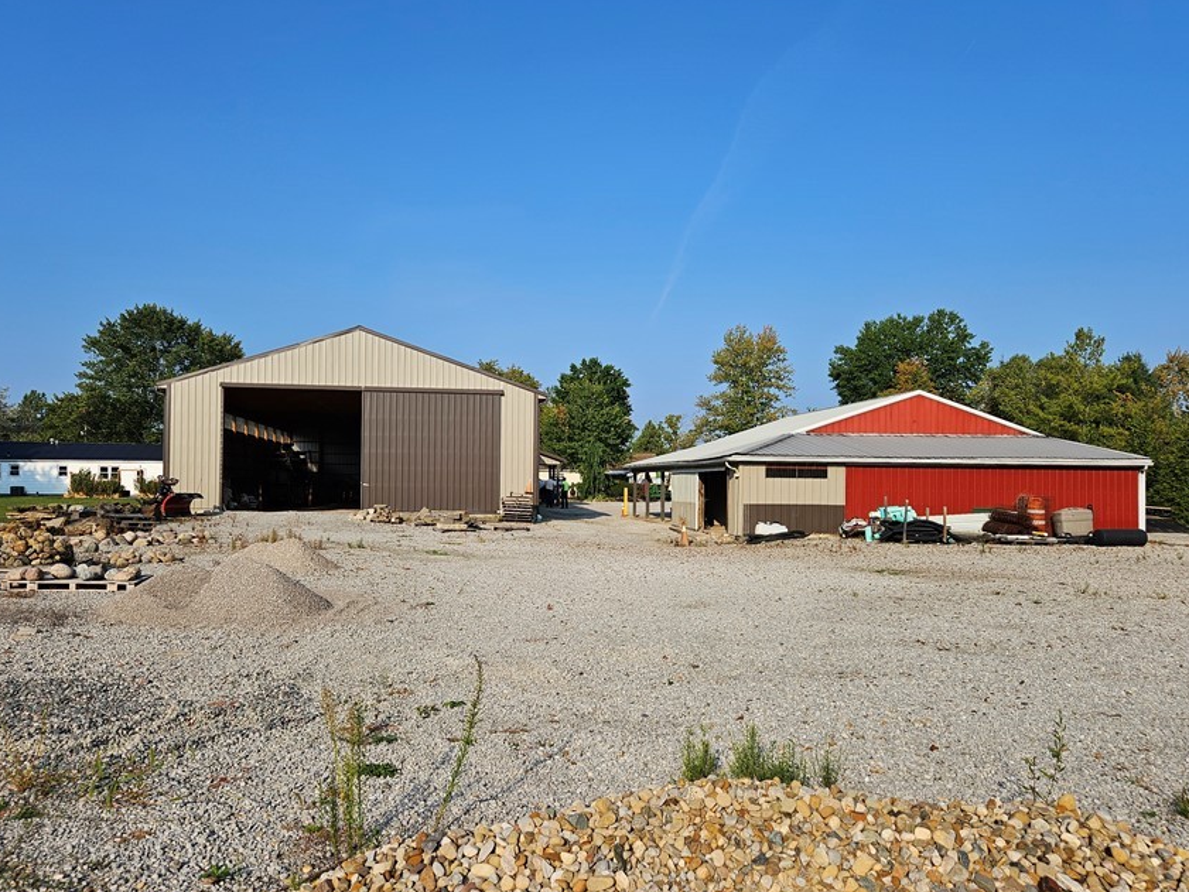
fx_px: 962
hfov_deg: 63.4
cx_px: 592
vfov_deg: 49.8
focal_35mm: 28
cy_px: 458
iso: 25
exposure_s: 1/2657
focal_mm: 5.4
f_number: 1.8
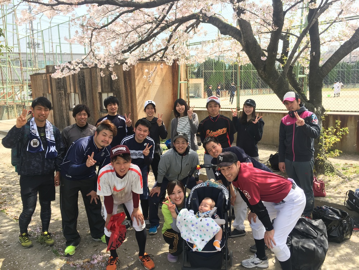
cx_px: 180
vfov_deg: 48.2
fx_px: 301
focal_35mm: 29
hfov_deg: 61.7
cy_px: 135
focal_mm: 4.15
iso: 25
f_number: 2.2
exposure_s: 1/246
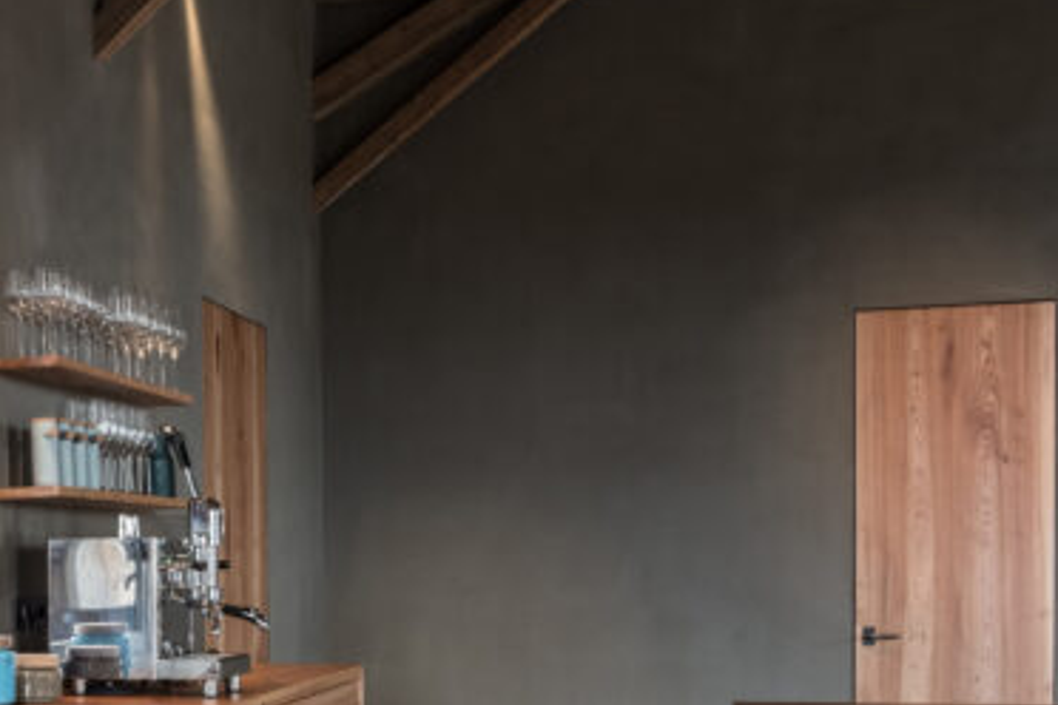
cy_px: 607
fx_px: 1704
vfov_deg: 22.9
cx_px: 65
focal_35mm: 58
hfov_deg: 32.4
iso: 200
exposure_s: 1/1.43
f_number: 10
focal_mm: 18
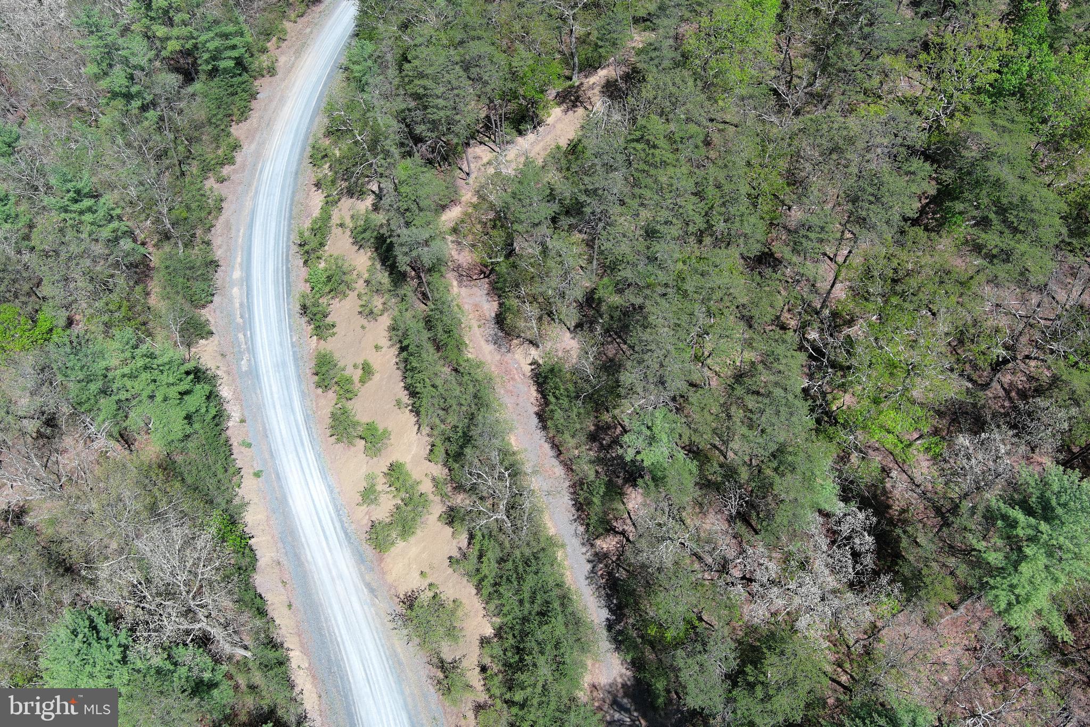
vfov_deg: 45.0
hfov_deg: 63.7
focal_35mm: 29
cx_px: 545
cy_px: 364
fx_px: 878
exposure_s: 1/749
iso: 100
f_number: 2.8
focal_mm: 10.57
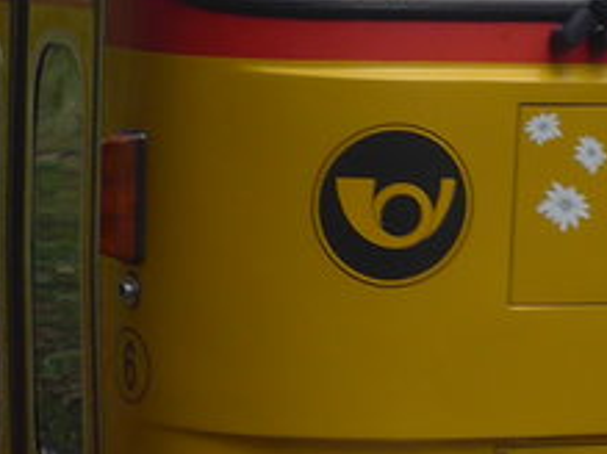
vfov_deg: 6.9
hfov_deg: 9.2
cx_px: 540
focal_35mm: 214
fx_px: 3750
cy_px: -136
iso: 160
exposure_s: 1/250
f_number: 2.8
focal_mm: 8
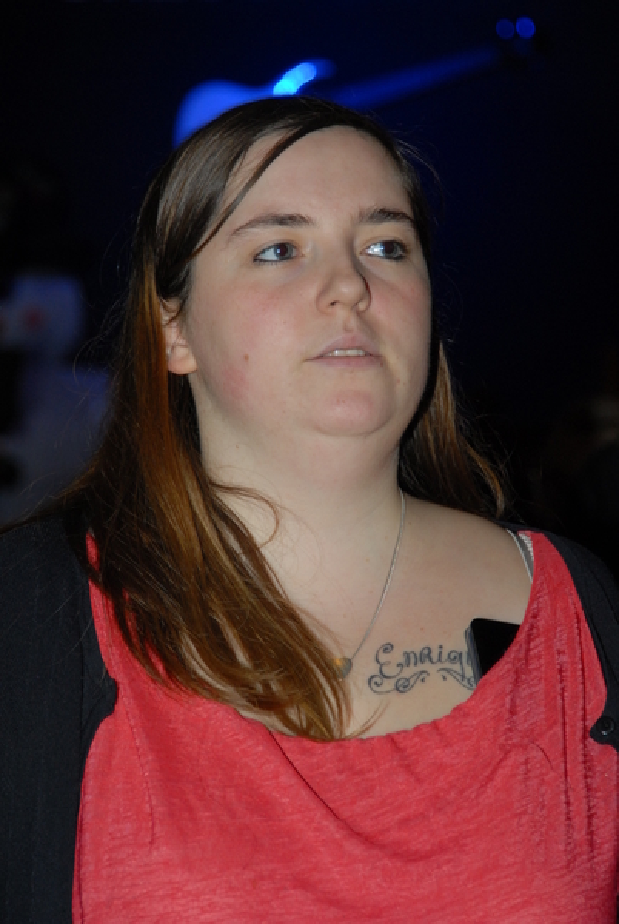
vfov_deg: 13.7
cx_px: 310
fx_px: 3855
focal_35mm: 150
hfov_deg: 9.2
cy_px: 462
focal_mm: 100
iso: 400
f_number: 5.6
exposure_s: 1/60
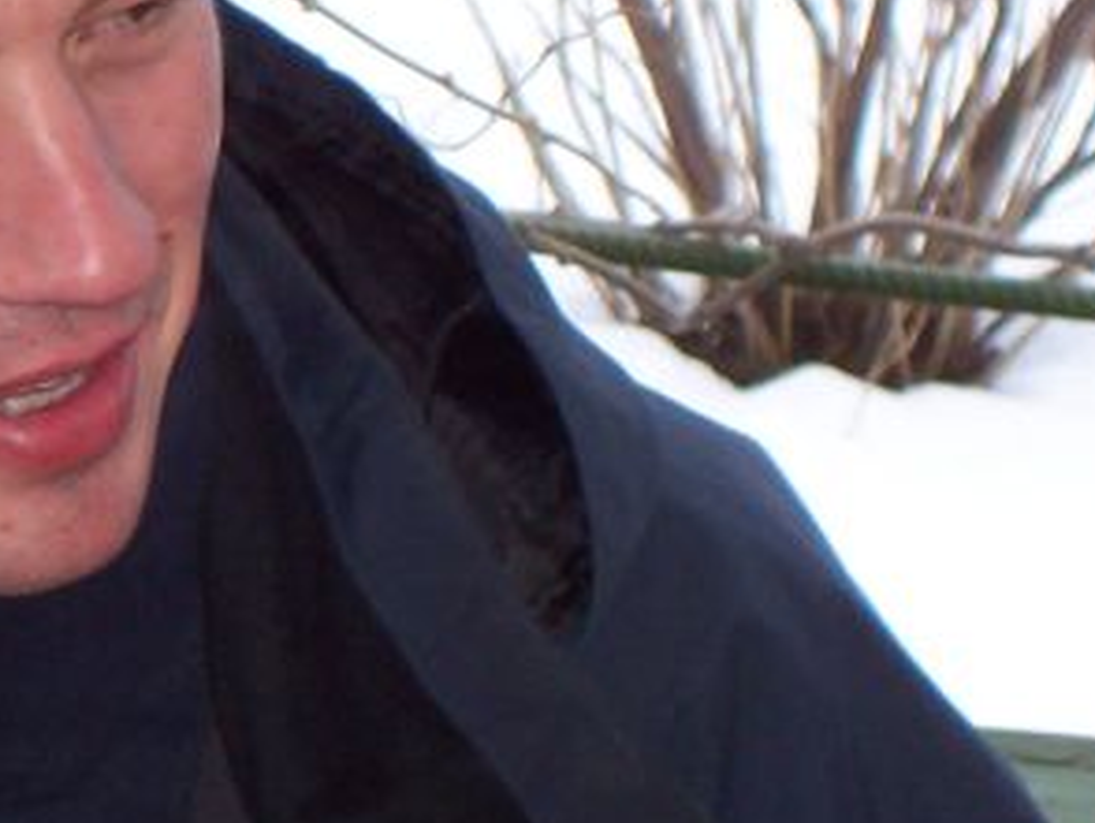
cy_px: 380
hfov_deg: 6.5
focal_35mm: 302
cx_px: -101
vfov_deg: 4.9
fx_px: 9561
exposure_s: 1/90
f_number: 4.8
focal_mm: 16.8
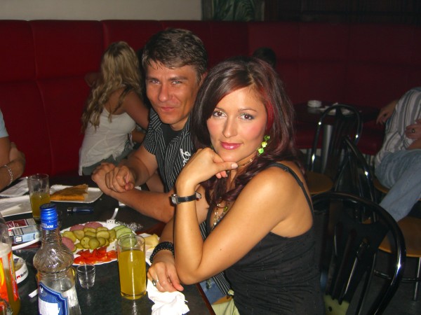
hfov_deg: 49.0
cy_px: 158
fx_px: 462
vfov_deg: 37.7
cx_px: 210
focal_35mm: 38
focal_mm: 7.9
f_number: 2.8
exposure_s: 1/60
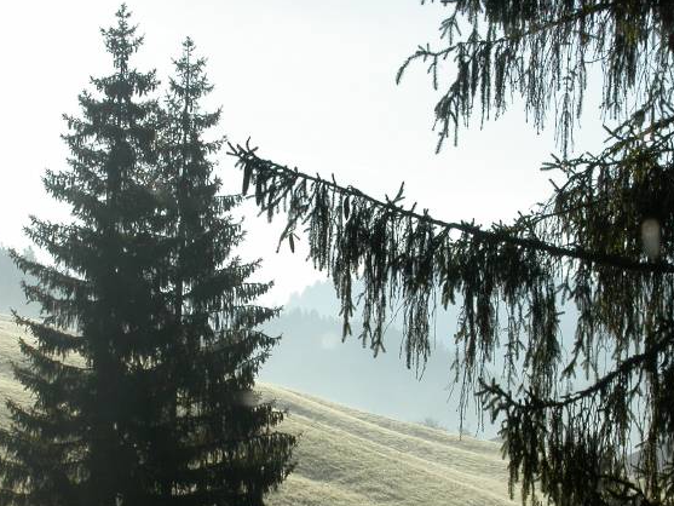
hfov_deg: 11.6
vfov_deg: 8.7
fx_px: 3330
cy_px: 339
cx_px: 350
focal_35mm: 171
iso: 100
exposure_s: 1/405
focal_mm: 24.6
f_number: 7
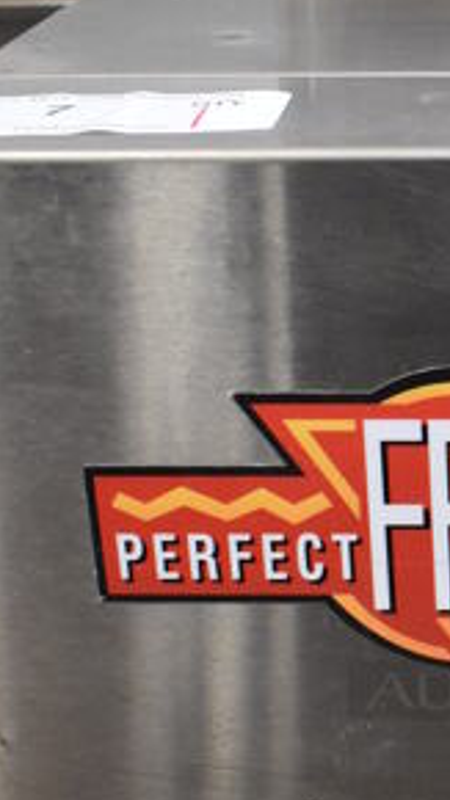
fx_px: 1889
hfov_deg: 12.9
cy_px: 575
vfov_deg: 23.7
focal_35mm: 89
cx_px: 657
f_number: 3.5
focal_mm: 18
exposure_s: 1/125
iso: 2500
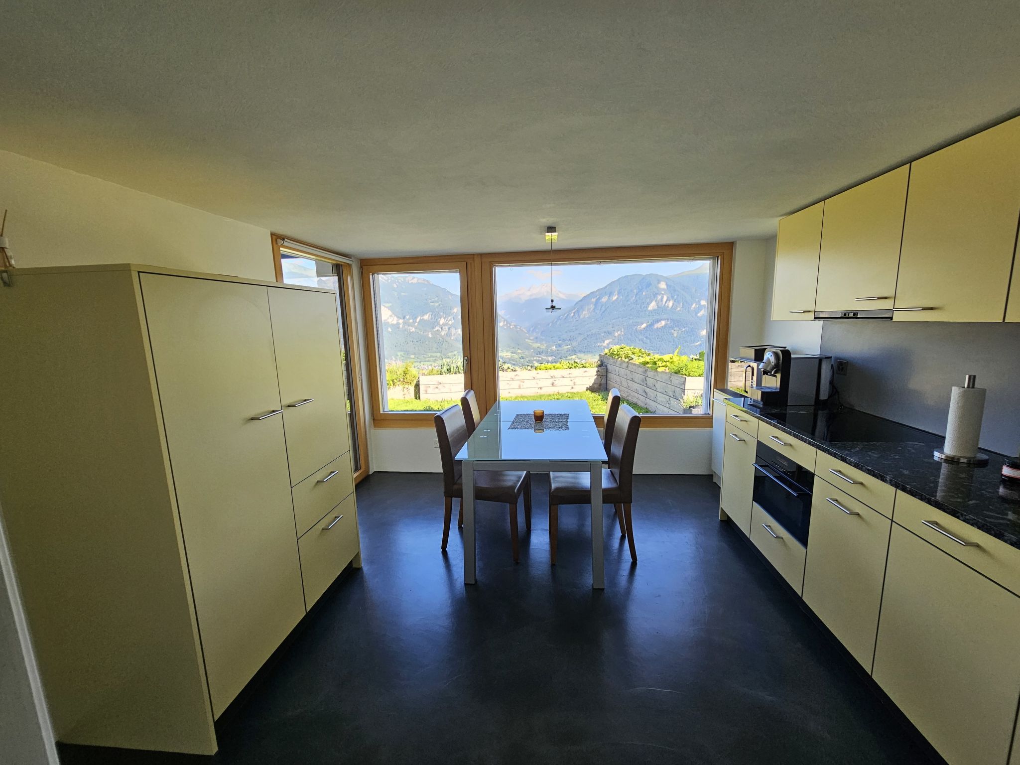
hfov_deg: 106.2
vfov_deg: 89.9
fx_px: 383
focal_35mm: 13
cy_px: 382
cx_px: 510
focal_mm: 2.2
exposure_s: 1/217
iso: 80
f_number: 2.2
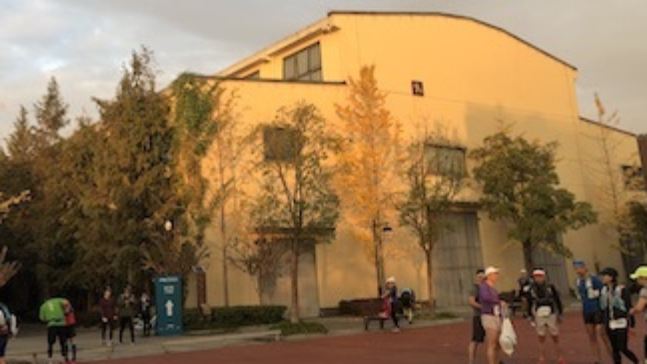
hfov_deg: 50.0
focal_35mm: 40
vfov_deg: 29.5
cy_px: 127
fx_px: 686
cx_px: 245
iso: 25
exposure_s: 1/120
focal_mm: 3.99
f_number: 1.8
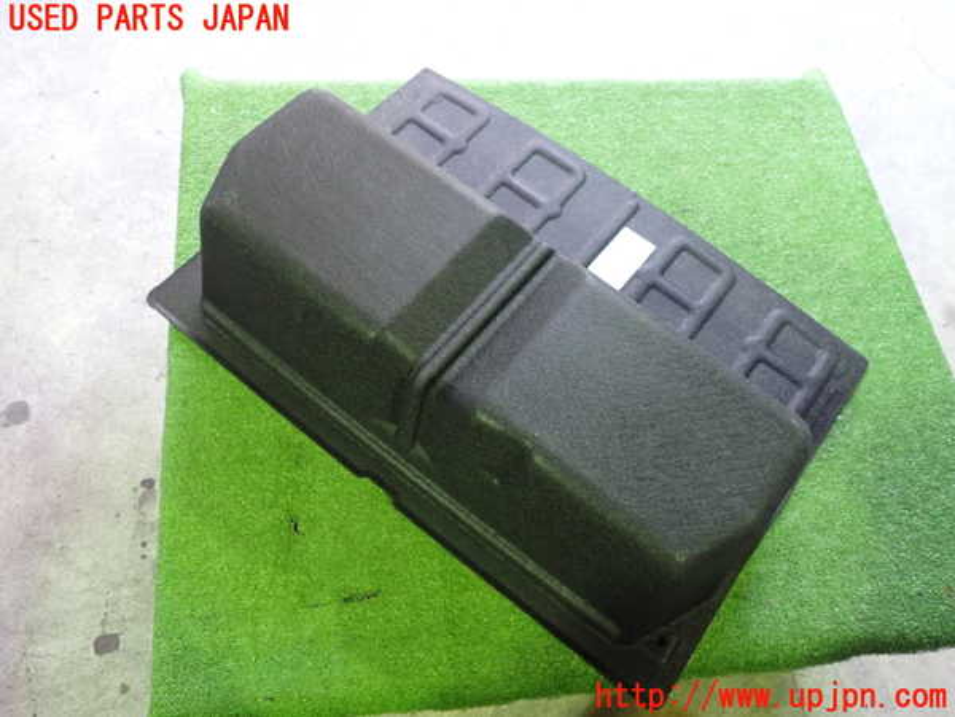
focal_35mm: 30
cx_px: 478
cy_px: 358
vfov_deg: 46.8
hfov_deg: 60.0
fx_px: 828
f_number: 2.3
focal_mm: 5.4
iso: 800
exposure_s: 1/25
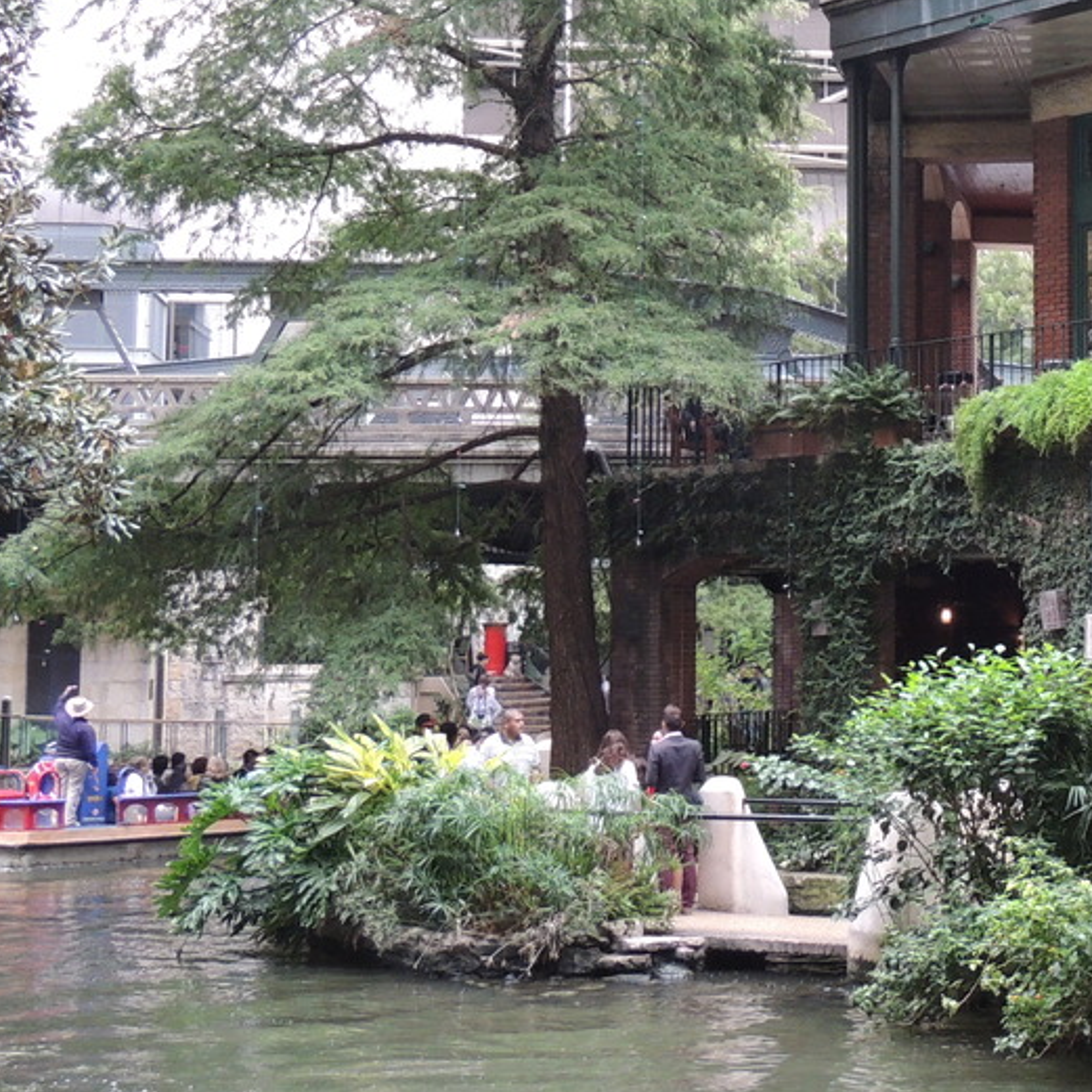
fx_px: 2712
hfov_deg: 21.7
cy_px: 308
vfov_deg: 22.6
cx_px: 1165
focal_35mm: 76
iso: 320
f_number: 3.3
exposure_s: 1/50
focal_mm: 6.2
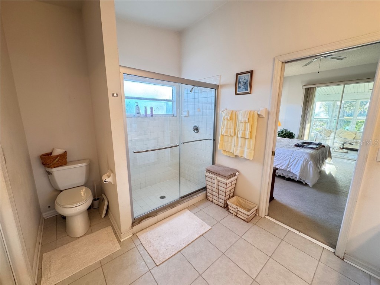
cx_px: 190
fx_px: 154
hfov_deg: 102.1
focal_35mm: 14
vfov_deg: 85.7
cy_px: 142
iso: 200
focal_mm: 2.22
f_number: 2.2
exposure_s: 1/60
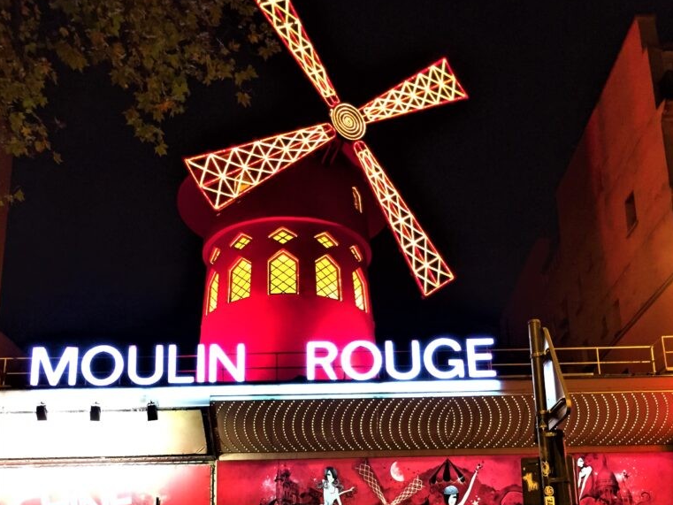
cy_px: 413
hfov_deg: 47.9
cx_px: 337
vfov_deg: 35.5
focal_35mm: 39
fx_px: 758
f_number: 2.2
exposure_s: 1/33
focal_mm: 4.15
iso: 250
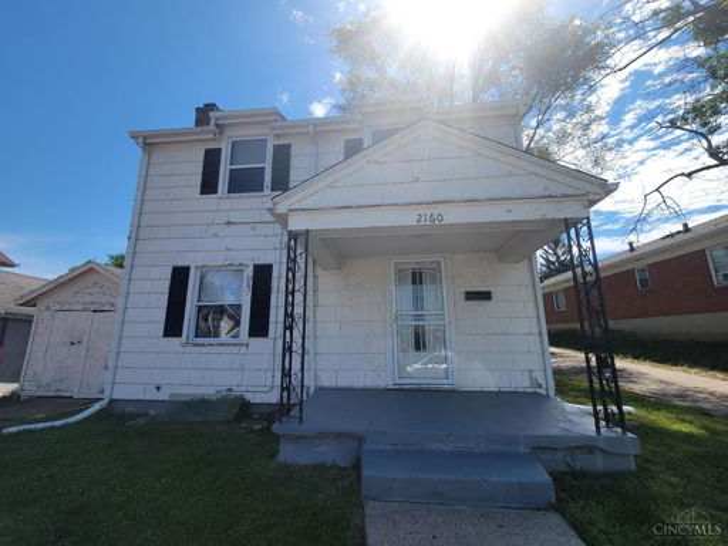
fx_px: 273
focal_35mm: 13
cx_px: 364
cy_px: 273
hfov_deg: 106.2
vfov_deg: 89.9
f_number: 2.2
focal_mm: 2.2
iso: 50
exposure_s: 1/1533
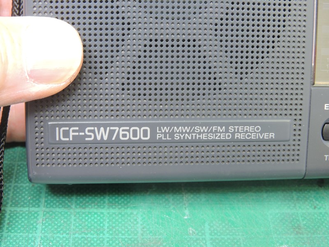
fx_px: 618
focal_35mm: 65
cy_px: 124
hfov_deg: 29.8
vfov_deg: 22.6
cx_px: 164
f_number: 4.2
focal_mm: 11.6
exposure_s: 1/20
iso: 400
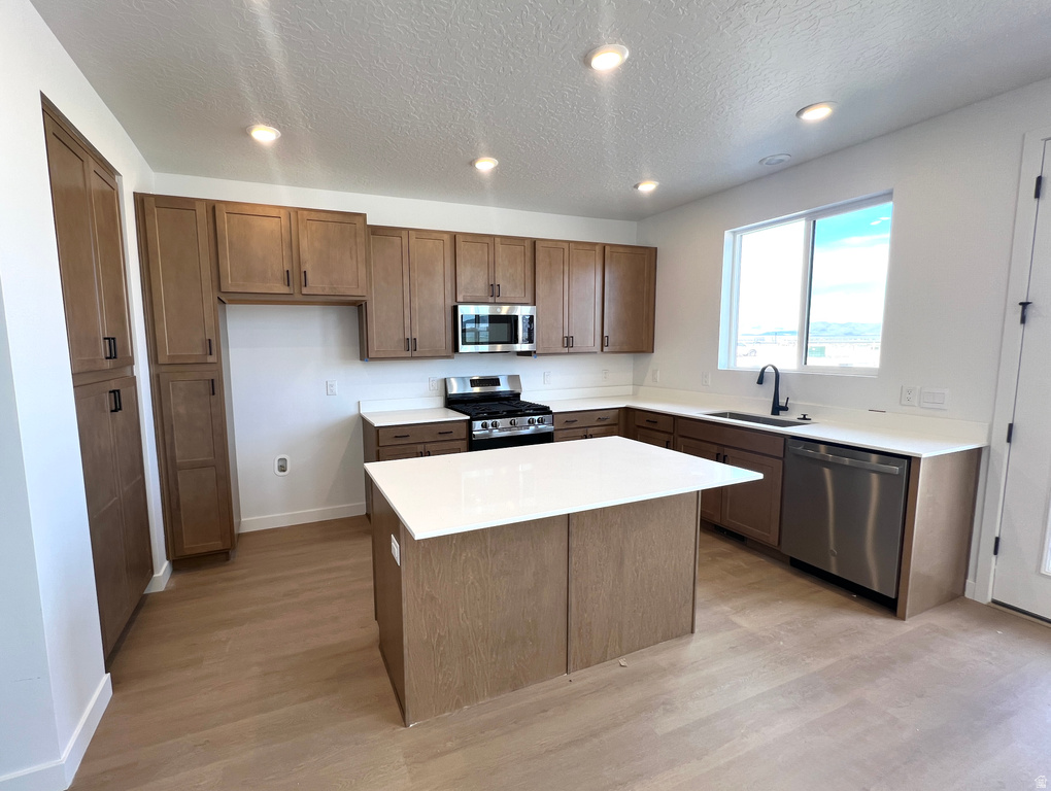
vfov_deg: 90.1
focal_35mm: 13
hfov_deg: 106.1
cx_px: 526
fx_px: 395
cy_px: 396
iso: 50
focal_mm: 1.57
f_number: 1.8
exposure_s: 1/120
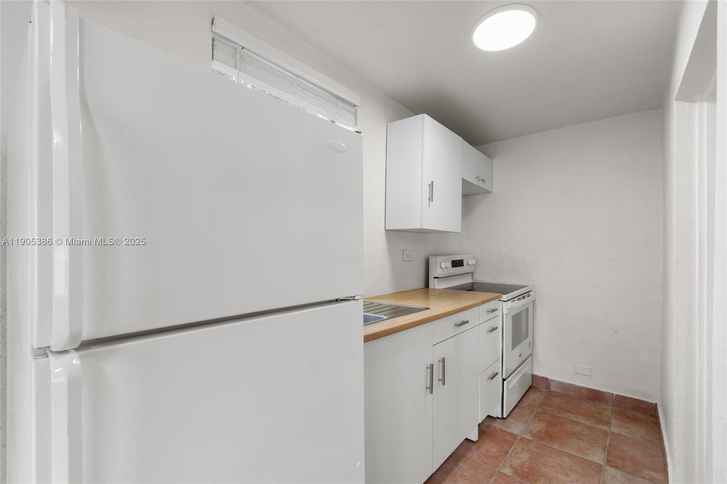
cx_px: 364
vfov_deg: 73.7
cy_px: 242
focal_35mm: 16
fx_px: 323
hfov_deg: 96.7
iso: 250
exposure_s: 1/5
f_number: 13
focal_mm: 16
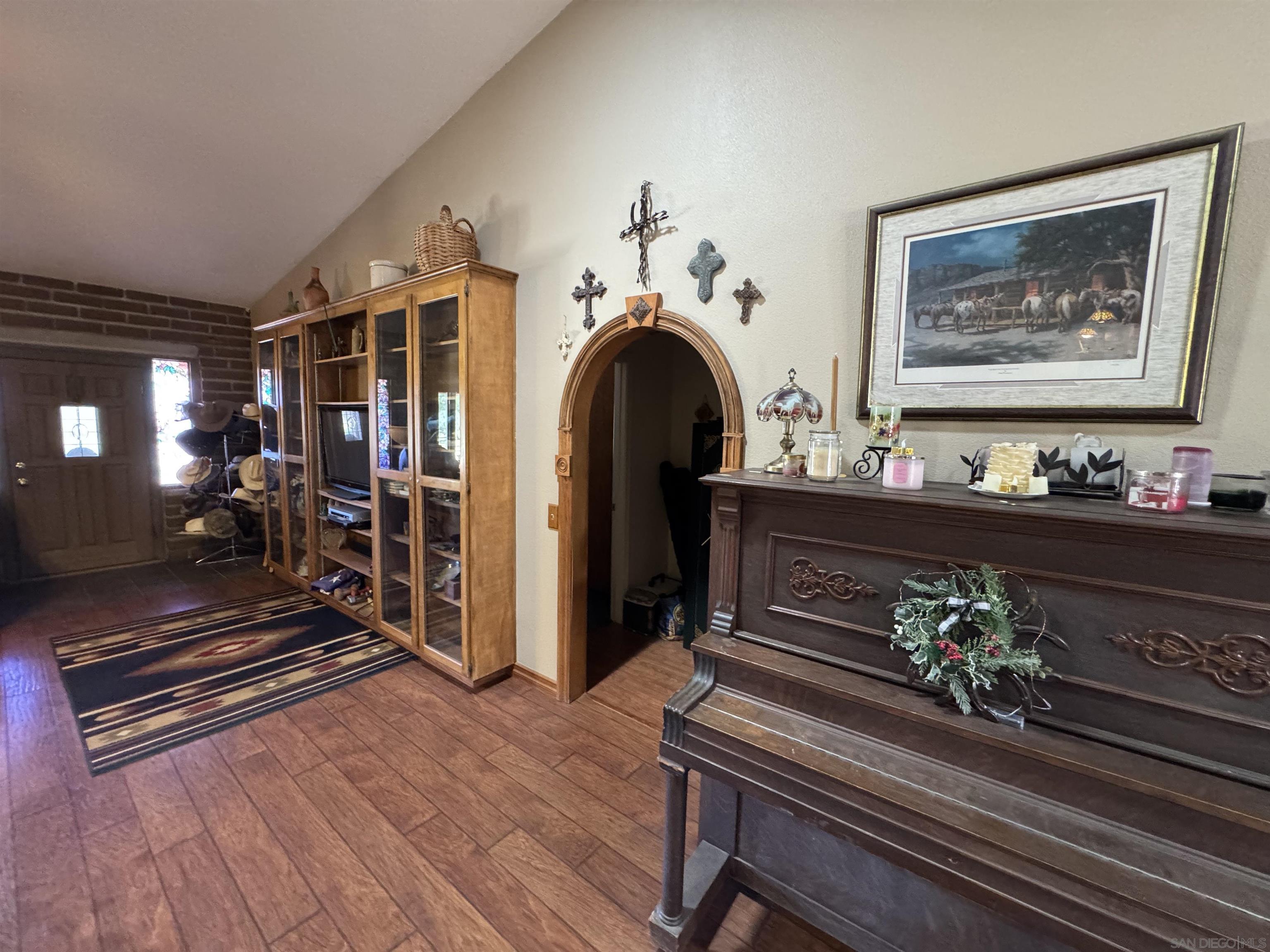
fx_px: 514
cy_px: 476
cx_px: 635
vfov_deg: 85.7
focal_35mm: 14
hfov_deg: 102.1
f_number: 2.2
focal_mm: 2.22
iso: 800
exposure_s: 1/60
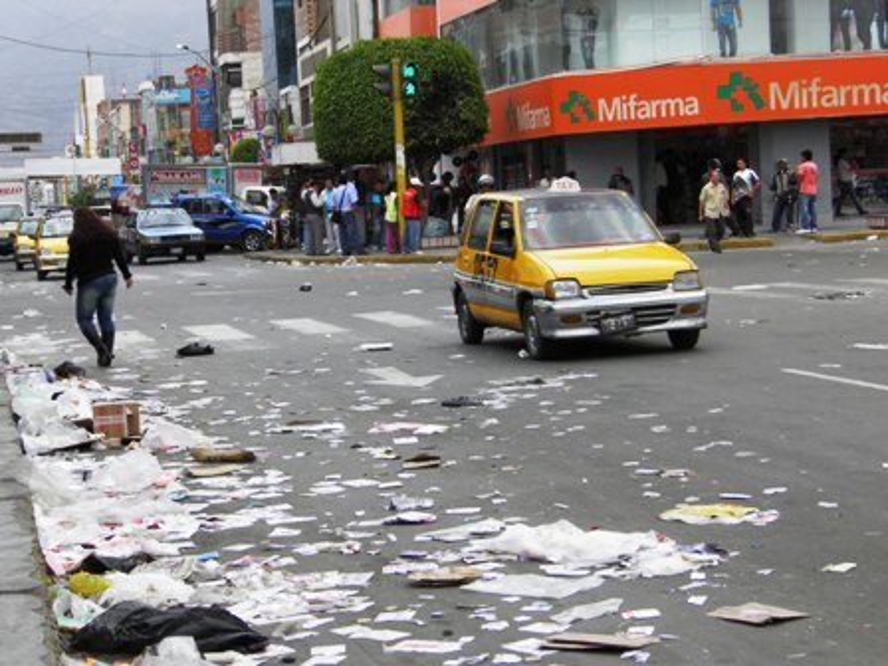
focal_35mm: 84
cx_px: 444
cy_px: 333
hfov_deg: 23.3
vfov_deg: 17.6
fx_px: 2155
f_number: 5.6
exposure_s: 1/160
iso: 50
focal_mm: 15.2
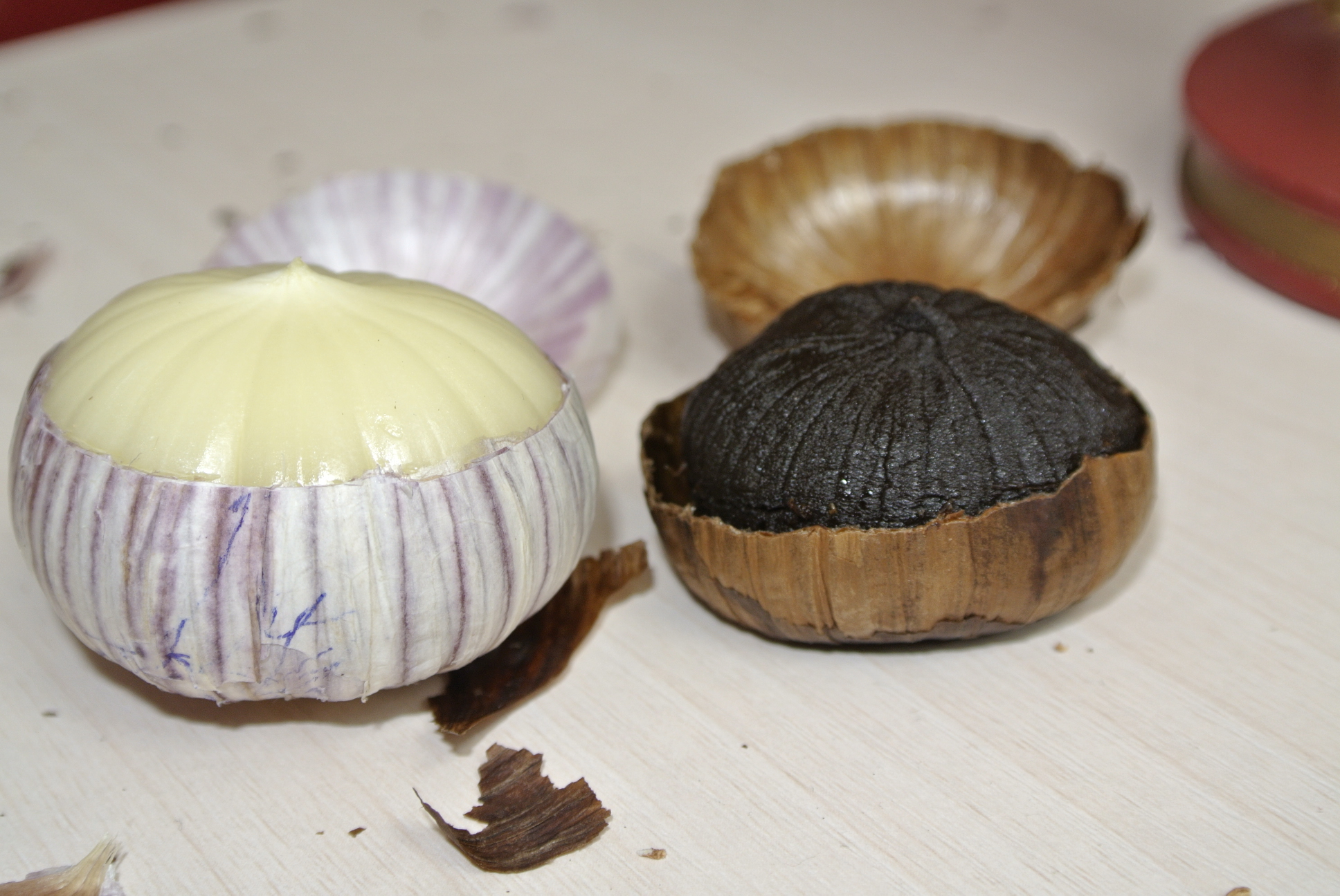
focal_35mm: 63
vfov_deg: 21.6
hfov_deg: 31.9
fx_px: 2348
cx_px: 670
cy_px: 448
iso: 200
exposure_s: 1/60
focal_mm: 23.6
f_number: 5.6
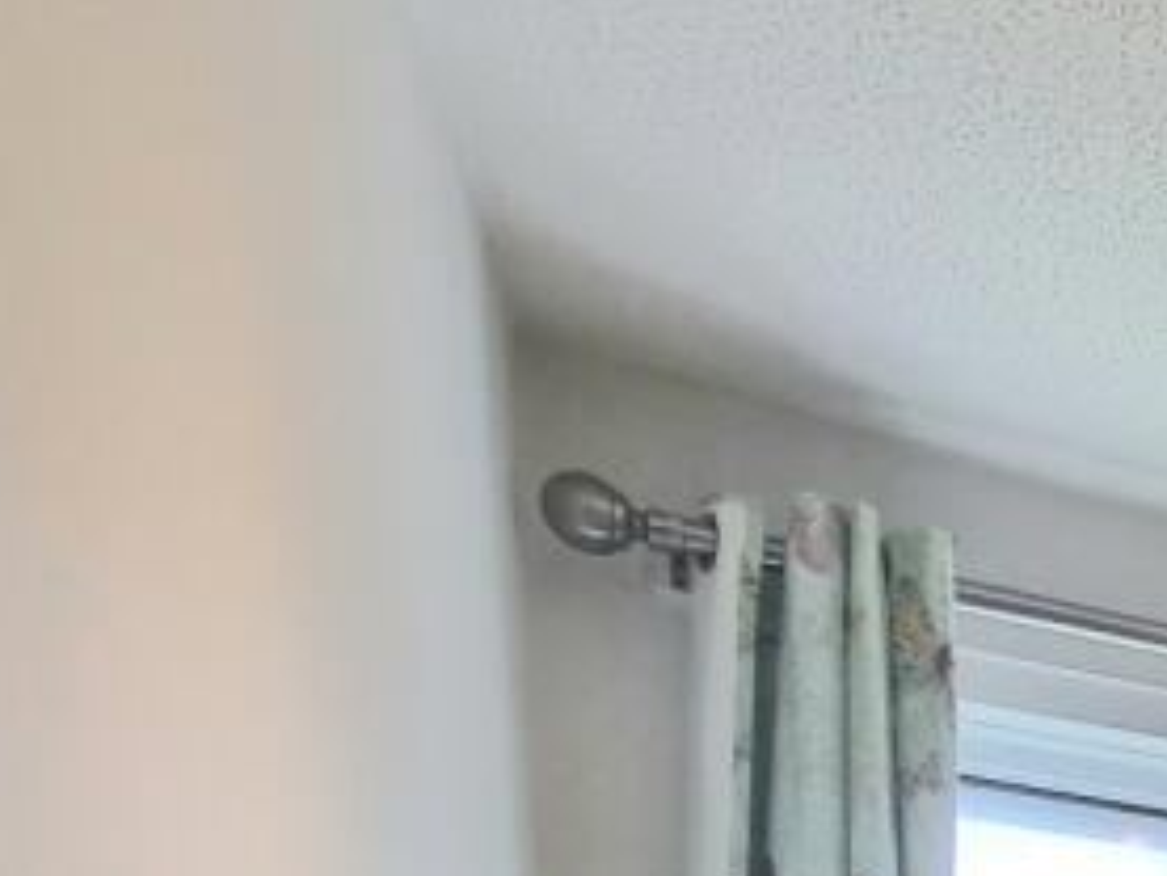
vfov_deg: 22.1
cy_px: 1470
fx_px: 1619
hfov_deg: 24.8
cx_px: 1930
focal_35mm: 48
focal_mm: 2.2
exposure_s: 1/100
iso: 64
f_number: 2.2
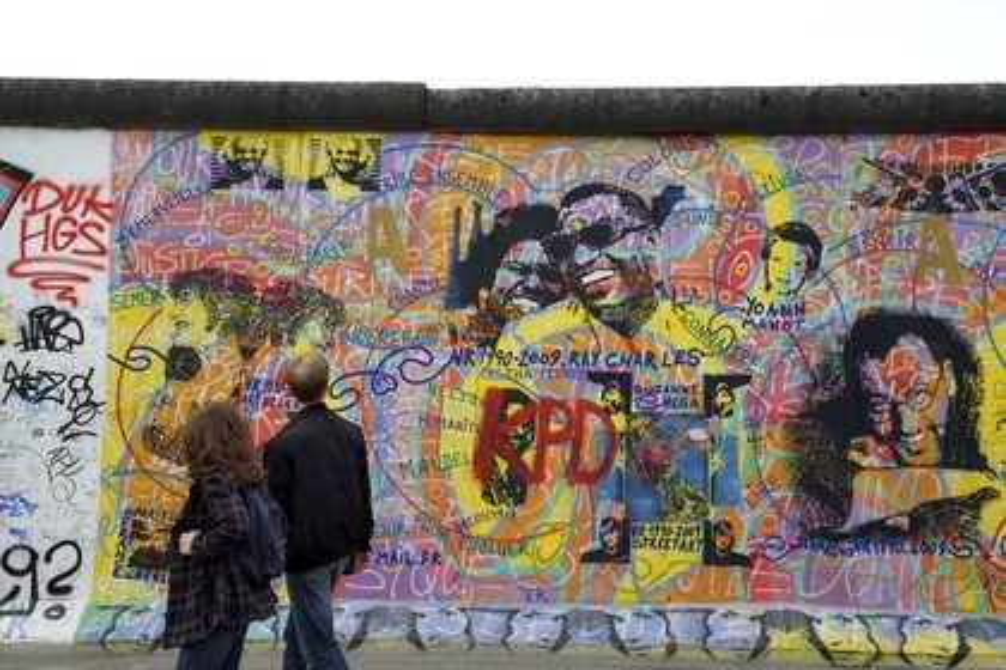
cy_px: 335
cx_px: 503
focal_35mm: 38
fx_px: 1062
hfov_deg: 50.7
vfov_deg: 35.1
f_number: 9
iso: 400
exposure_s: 1/500
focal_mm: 38
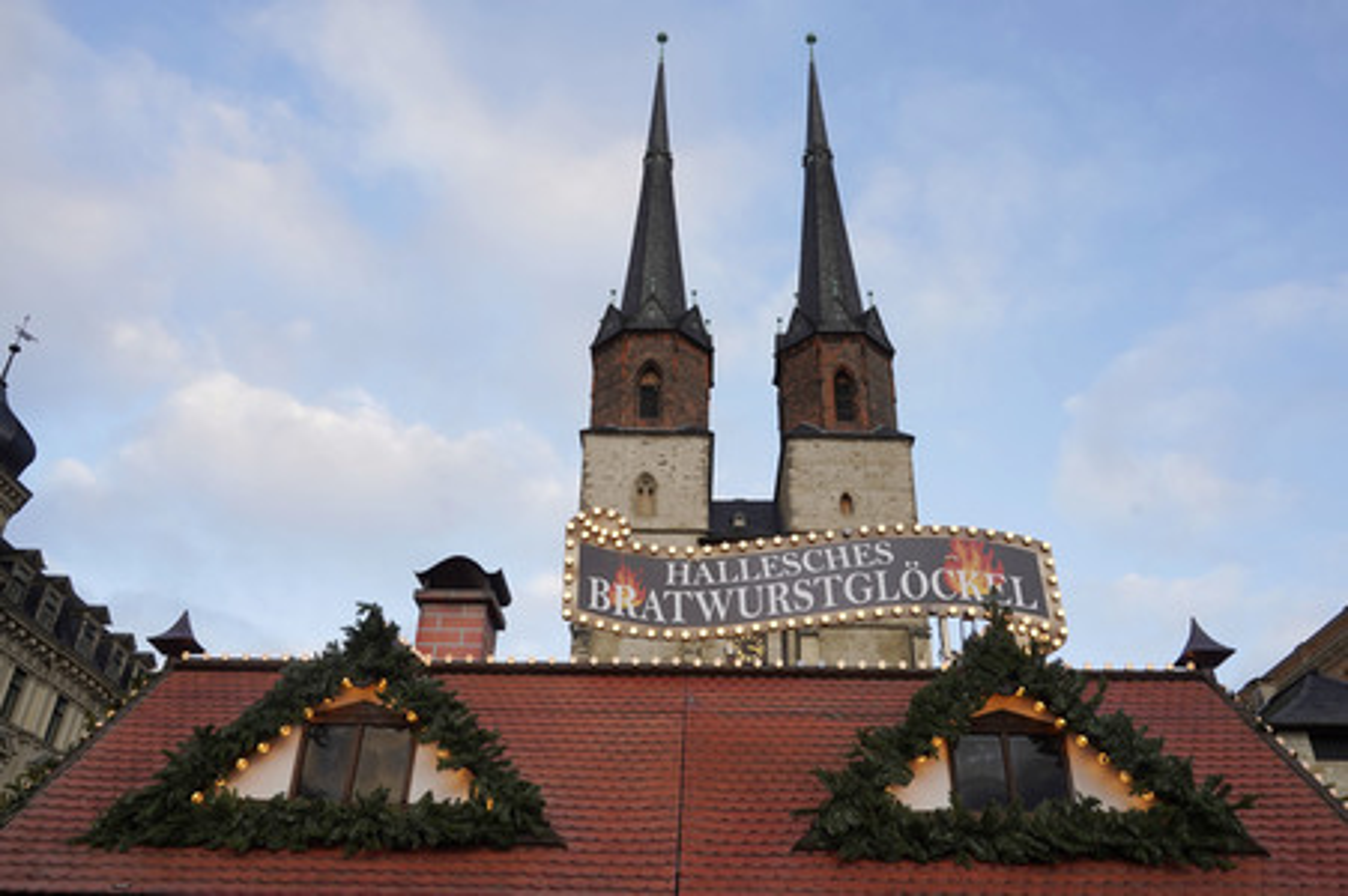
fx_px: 1048
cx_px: 674
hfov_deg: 65.5
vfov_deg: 46.3
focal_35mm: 28
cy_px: 448
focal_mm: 28
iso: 320
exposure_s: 1/125
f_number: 9
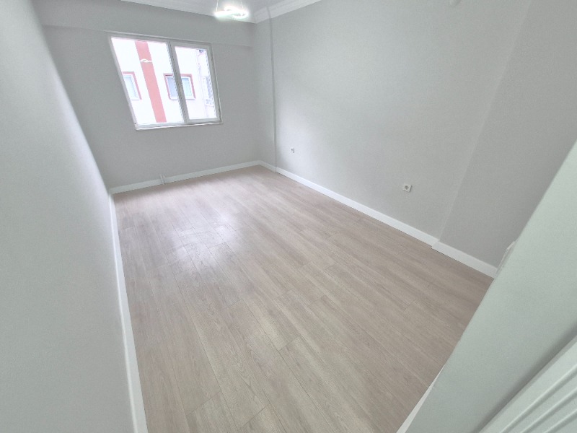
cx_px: 288
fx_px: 217
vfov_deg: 89.9
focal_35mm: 13
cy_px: 216
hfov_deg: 106.2
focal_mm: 1.74
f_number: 2.2
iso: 250
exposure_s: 1/50
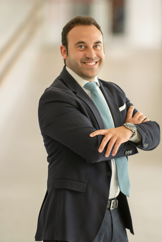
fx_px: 1748
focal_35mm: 259
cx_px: 96
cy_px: 103
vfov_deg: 8.0
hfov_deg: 5.3
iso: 400
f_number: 2.8
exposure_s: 1/125
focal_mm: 200
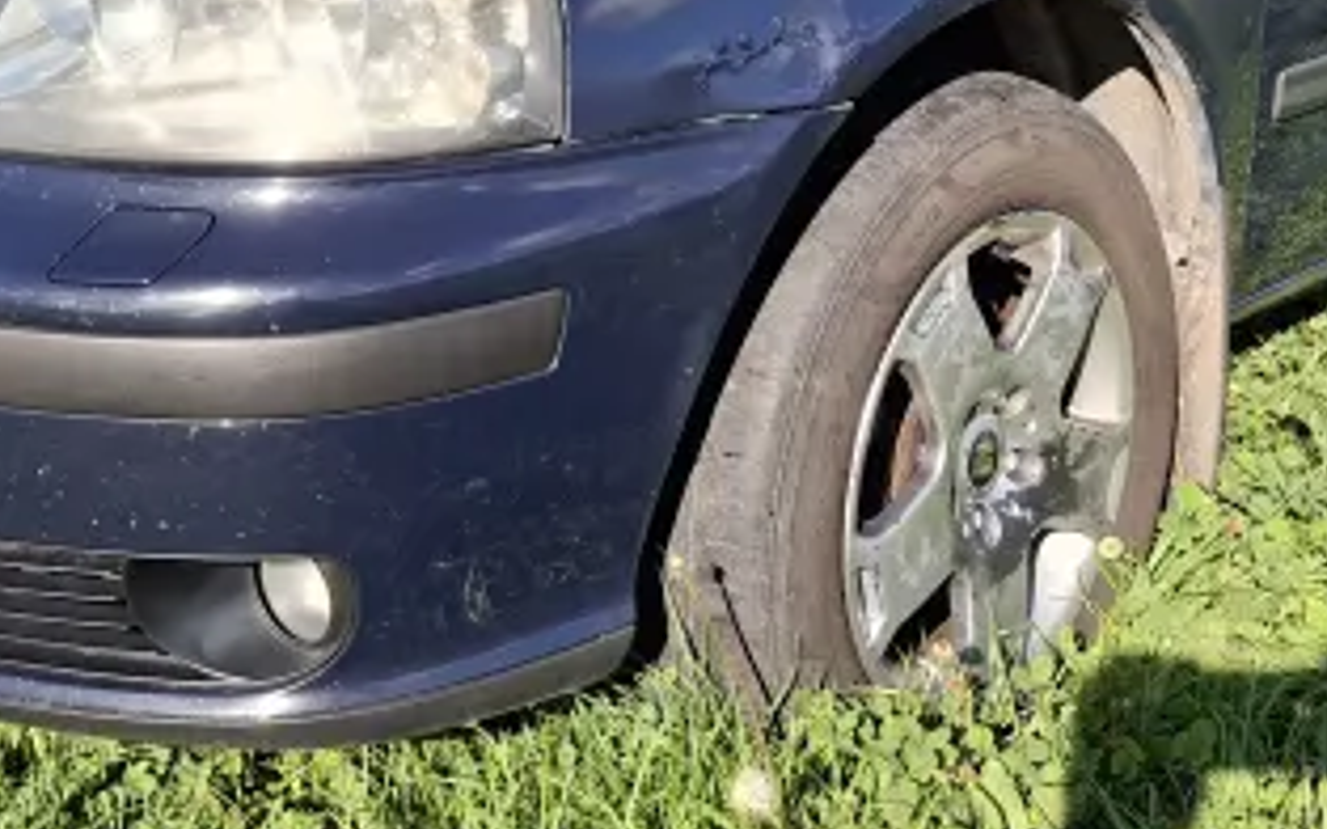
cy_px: -156
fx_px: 1952
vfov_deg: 22.2
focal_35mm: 54
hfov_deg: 37.5
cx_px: 676
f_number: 1.8
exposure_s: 1/1095
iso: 32
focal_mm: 4.69
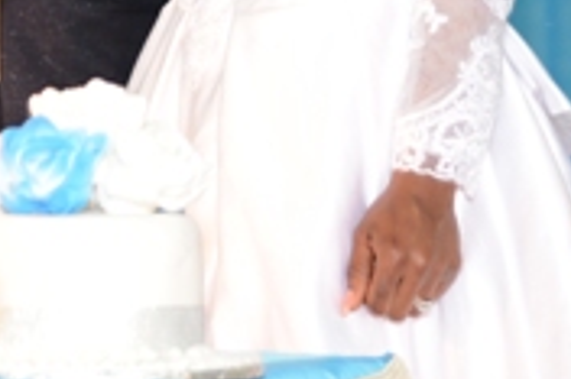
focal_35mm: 159
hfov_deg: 12.8
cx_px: 21
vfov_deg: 8.4
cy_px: -186
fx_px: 2520
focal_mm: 46
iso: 1000
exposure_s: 1/60
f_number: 2.8
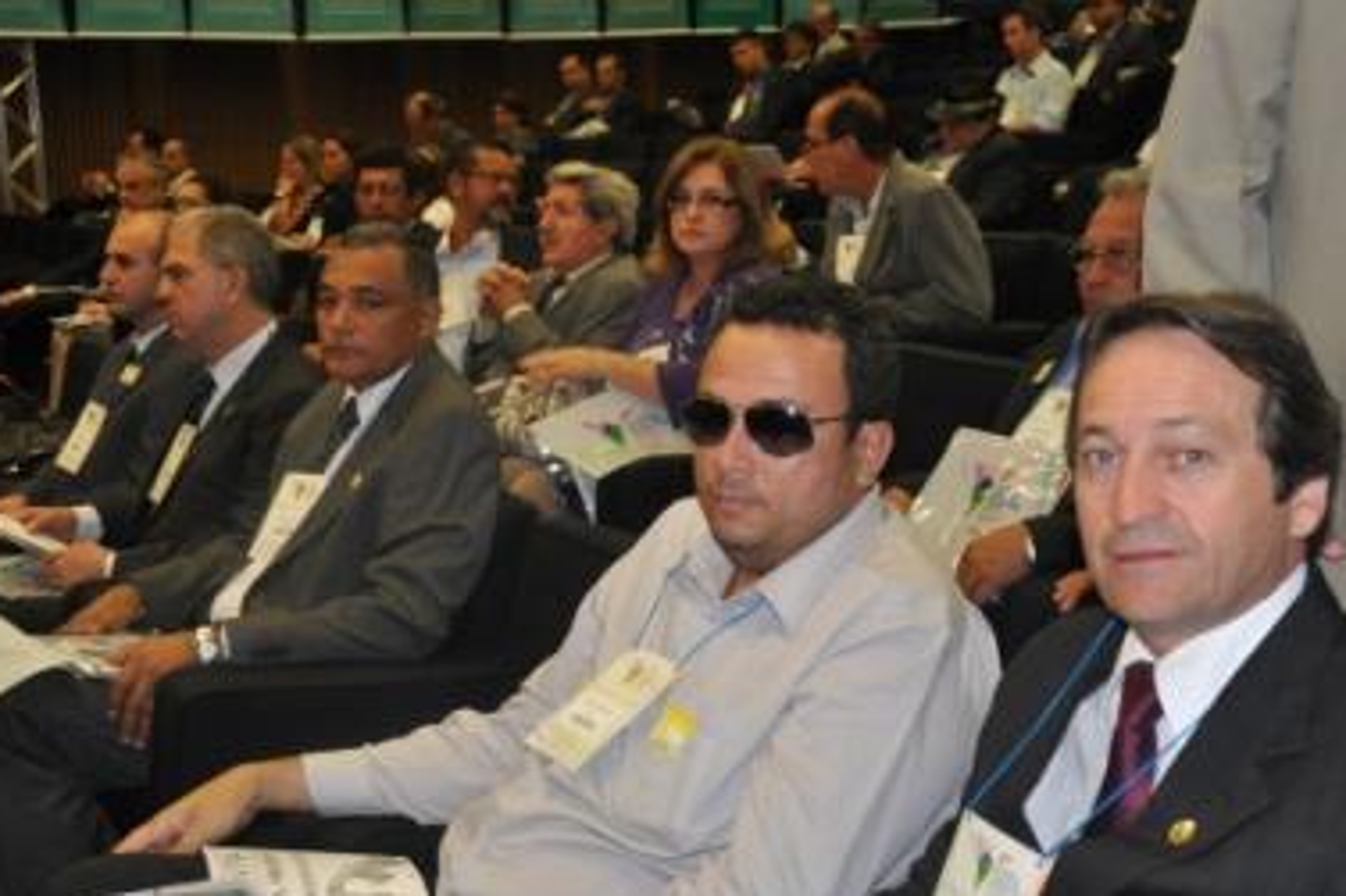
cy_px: 471
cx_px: 725
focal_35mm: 57
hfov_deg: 35.0
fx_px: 2130
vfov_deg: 23.8
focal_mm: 32
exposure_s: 1/60
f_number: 4.2
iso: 800
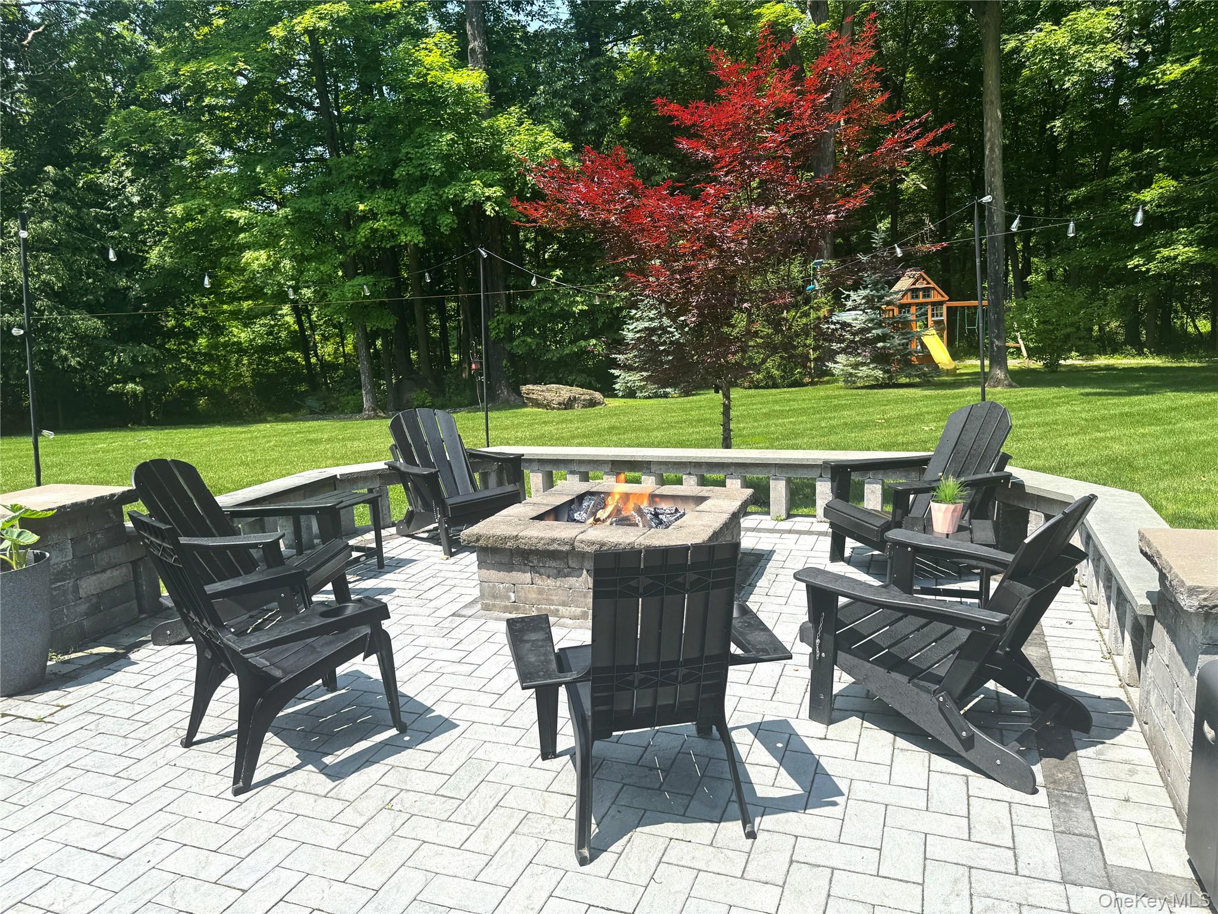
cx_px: 609
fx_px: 844
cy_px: 457
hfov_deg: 71.6
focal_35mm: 24
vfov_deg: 56.8
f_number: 1.78
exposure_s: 1/2331
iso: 80
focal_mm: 6.76
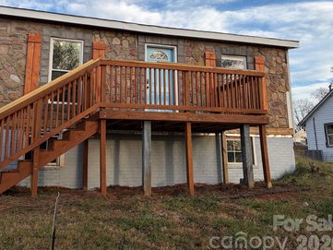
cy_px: 86
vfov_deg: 39.3
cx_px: 114
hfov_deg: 50.5
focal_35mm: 36
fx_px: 346
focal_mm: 5.96
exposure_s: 1/873
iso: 50
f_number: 1.6
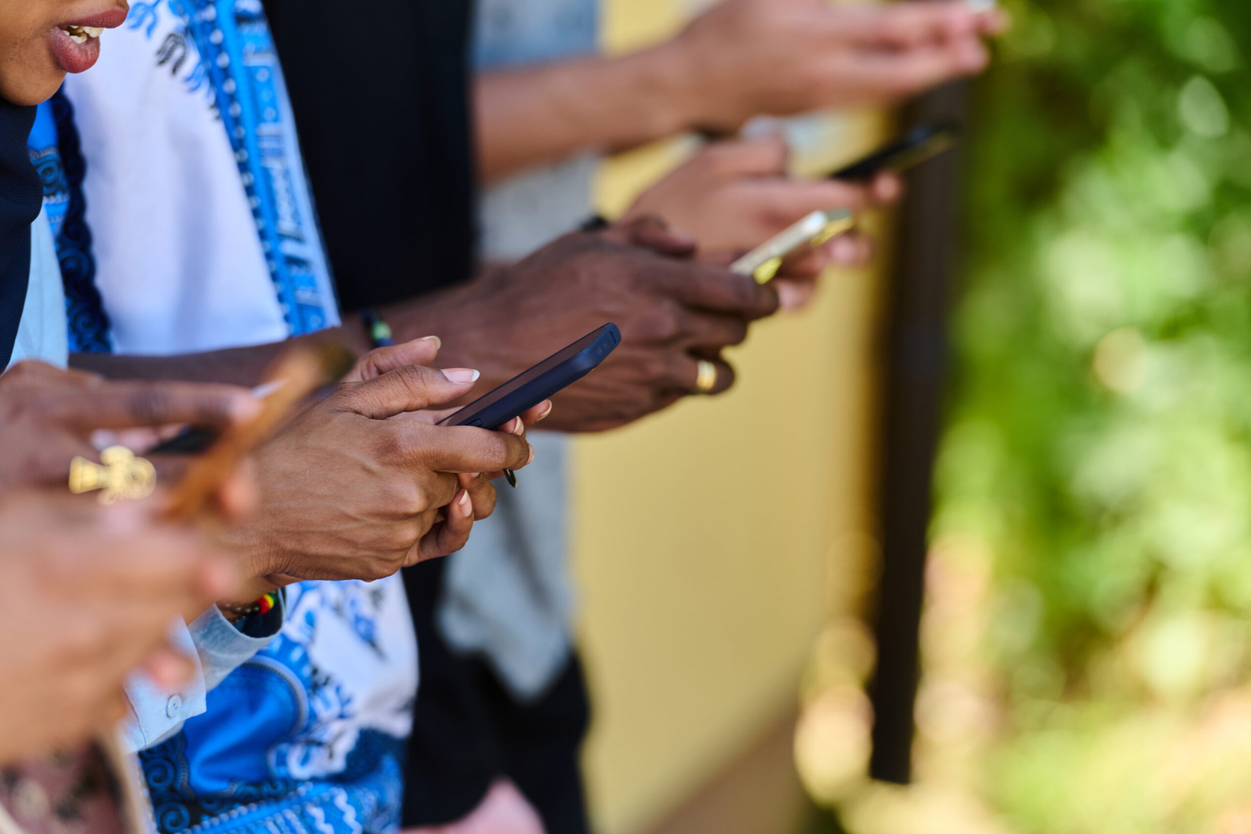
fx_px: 6984
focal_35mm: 201
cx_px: 624
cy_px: 417
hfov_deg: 10.2
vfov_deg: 6.8
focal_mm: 200
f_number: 4
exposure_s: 1/320
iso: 320
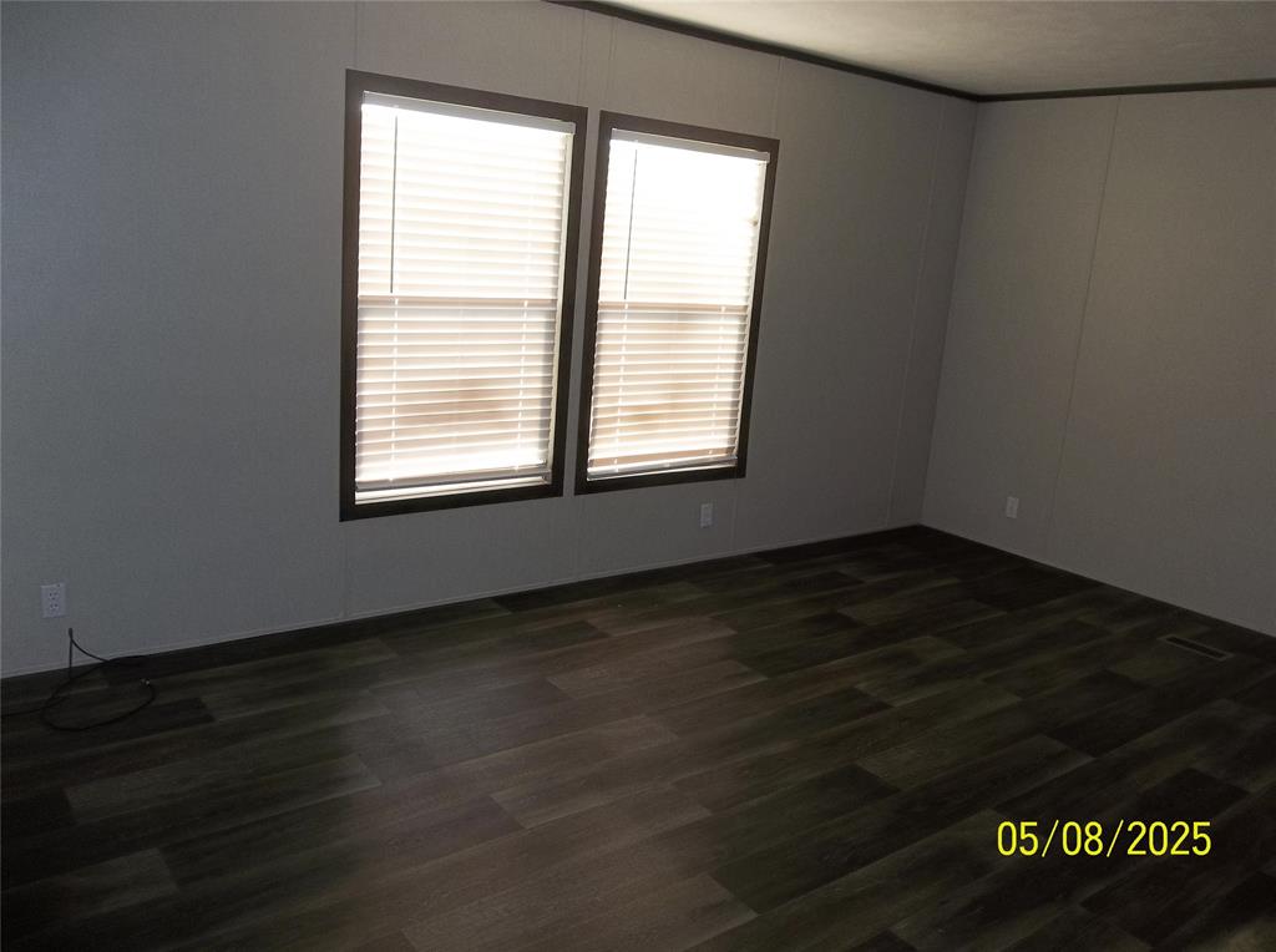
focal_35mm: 27
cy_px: 476
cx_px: 638
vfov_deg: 51.2
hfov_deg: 65.4
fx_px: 993
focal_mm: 4.9
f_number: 3.5
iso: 80
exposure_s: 1/40
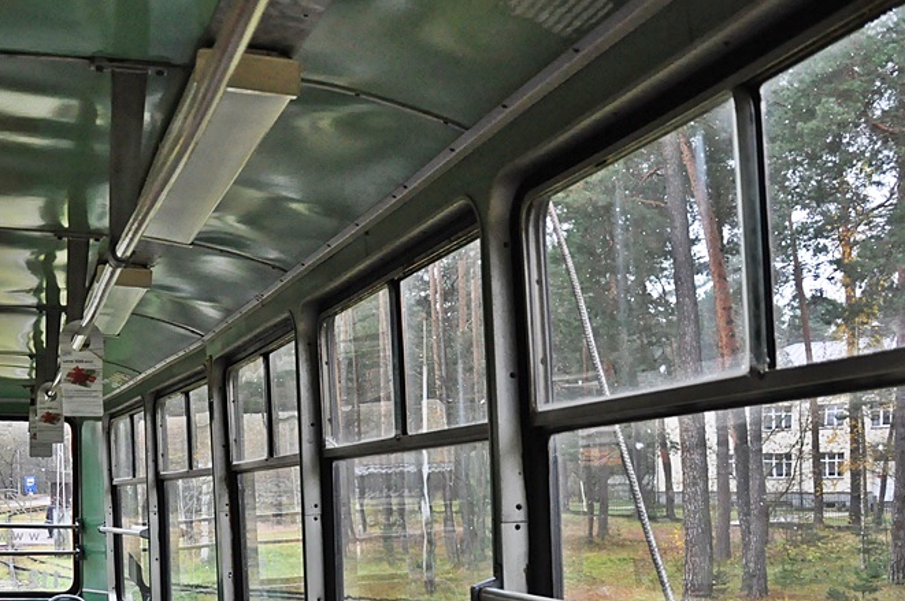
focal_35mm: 49
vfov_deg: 27.0
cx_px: 153
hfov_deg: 38.5
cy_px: 469
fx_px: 1230
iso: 1600
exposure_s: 1/250
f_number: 3.5
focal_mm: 18
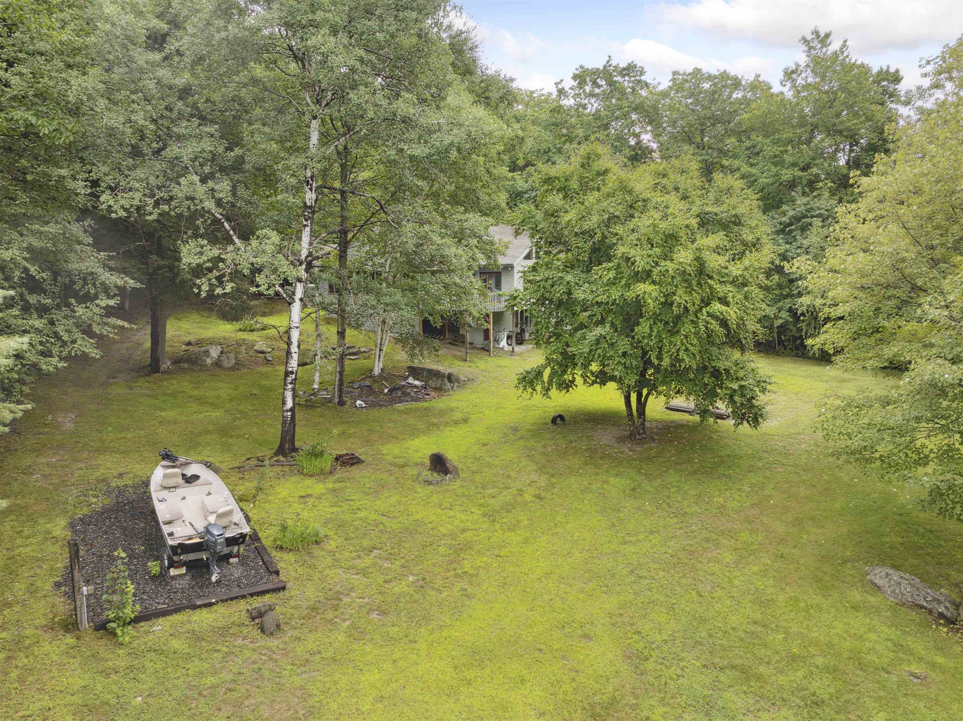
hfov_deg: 71.6
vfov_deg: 56.8
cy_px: 360
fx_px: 667
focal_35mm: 24
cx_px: 482
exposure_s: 1/160
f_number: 4.5
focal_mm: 12.3
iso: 400
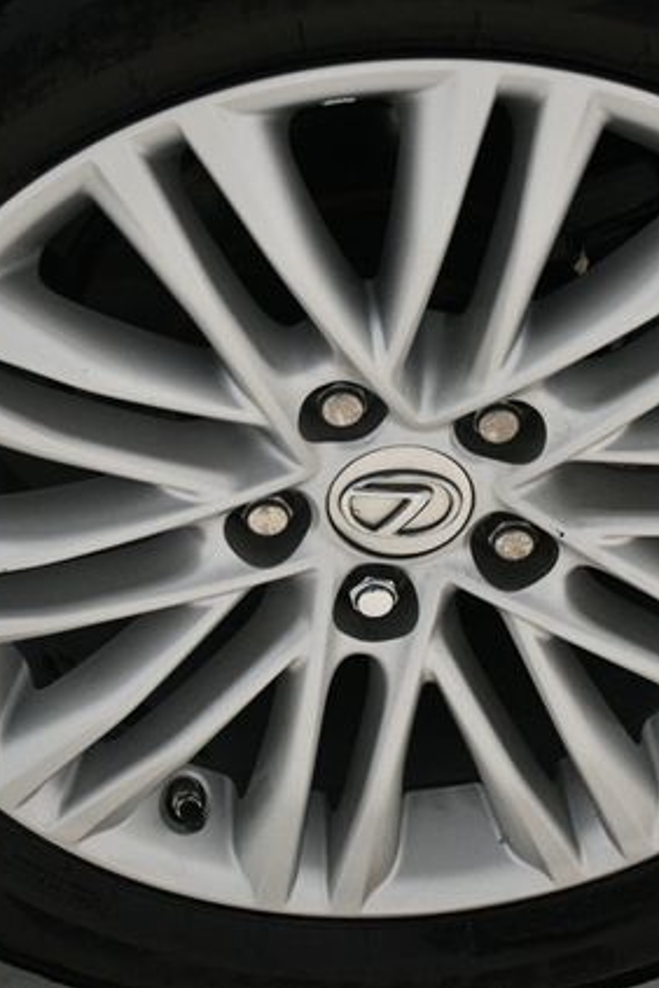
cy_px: 493
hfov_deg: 12.6
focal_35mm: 109
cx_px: 381
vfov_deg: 18.8
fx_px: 2993
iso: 2200
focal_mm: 48
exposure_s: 1/125
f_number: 4.5
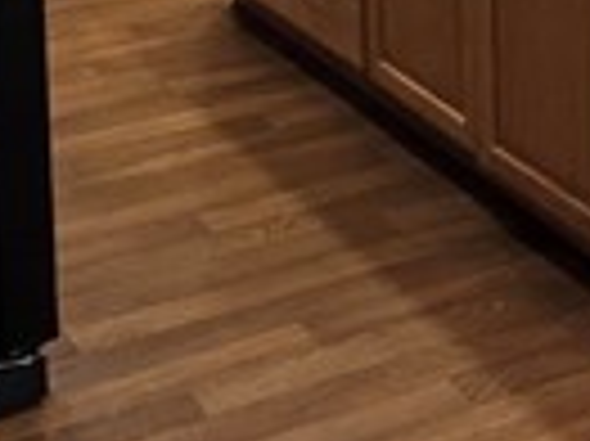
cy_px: -351
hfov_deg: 18.2
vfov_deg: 13.1
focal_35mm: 102
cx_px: 725
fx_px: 1737
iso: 125
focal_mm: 2.2
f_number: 2.2
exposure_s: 1/60
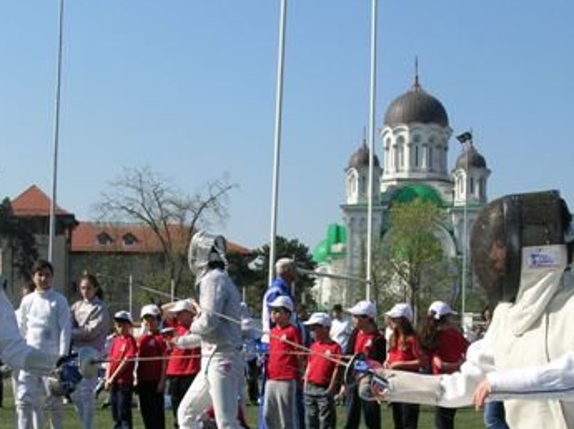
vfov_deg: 18.5
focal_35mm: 78
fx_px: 1292
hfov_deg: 25.0
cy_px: 392
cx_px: 324
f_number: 3.9
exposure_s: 1/684
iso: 50
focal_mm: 6.9
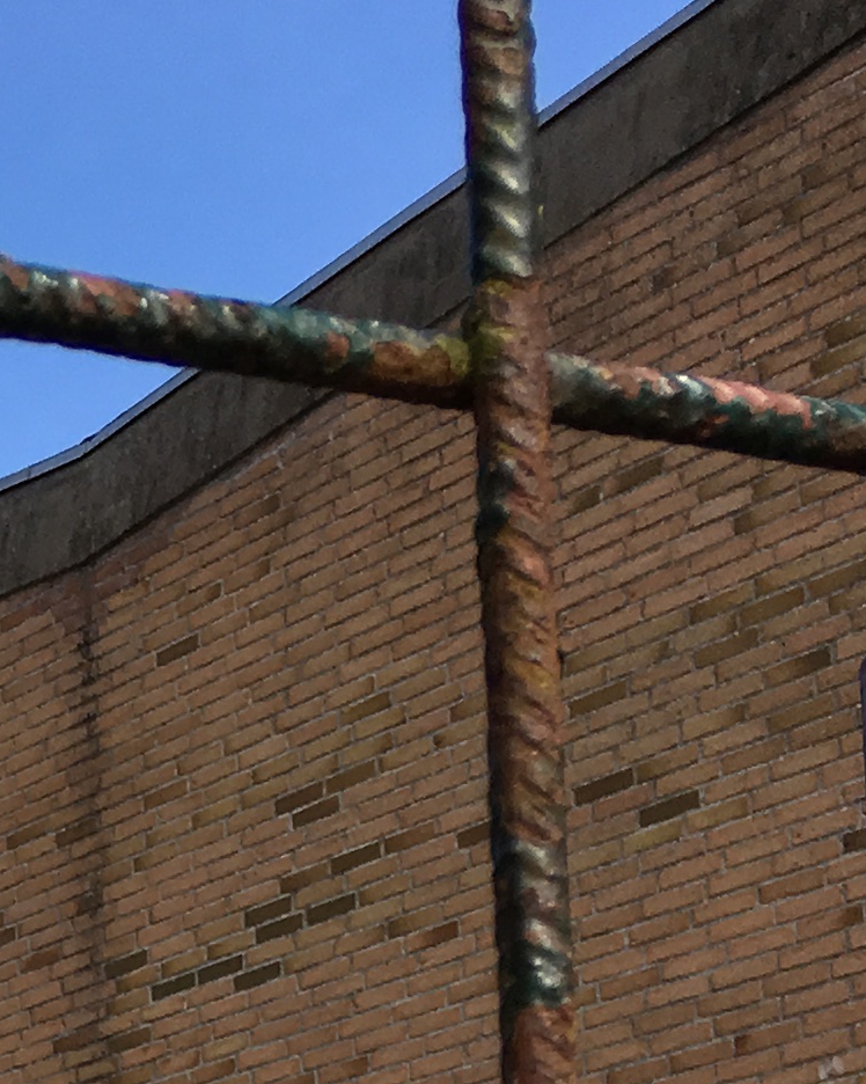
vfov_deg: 14.7
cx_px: -929
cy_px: 1640
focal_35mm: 122
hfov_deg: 11.3
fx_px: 3911
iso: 25
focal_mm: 4.15
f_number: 2.2
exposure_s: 1/1261
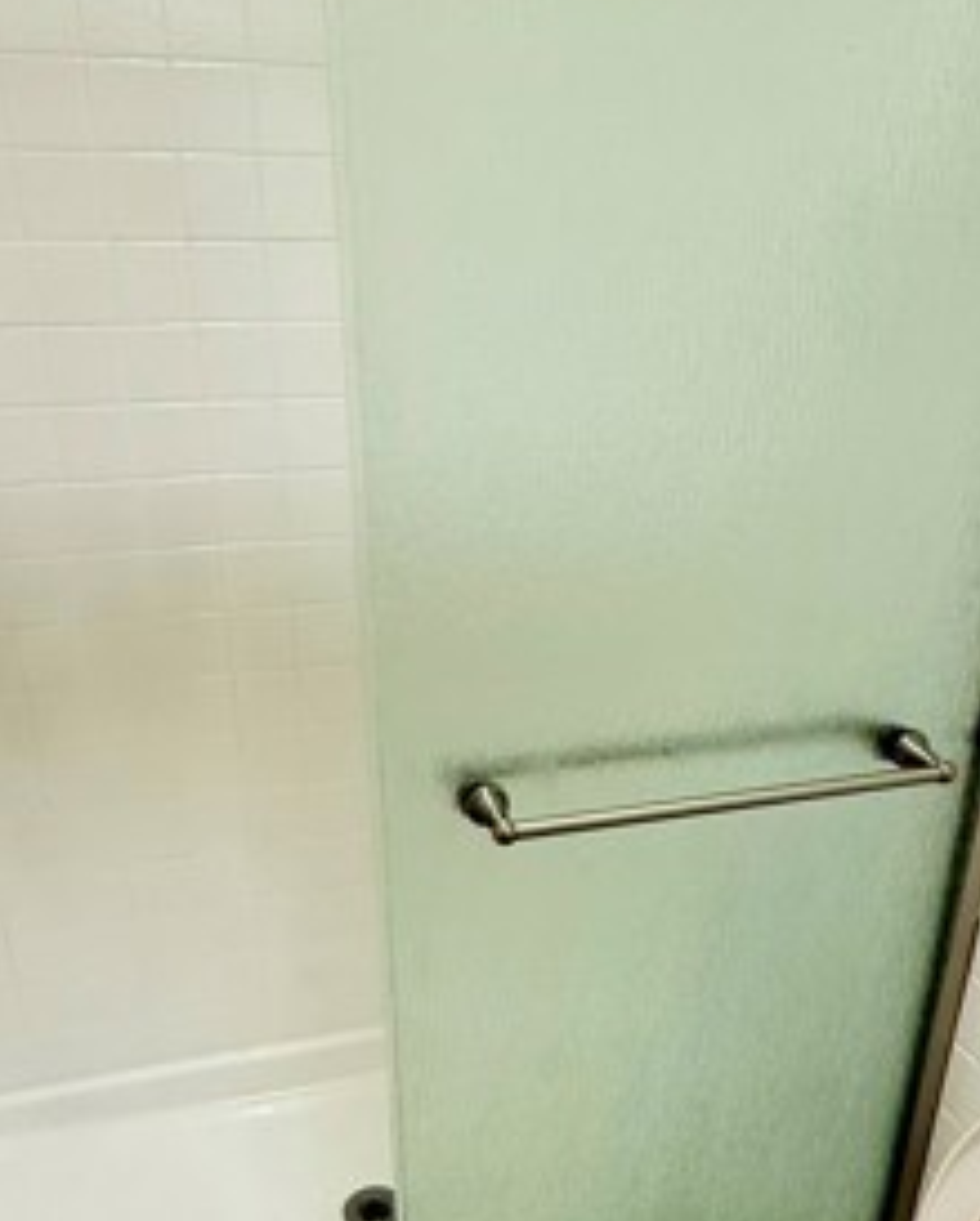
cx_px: 488
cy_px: 814
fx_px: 1158
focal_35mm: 32
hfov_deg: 45.9
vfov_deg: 54.5
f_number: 2.2
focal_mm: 2.22
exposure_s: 1/60
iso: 400
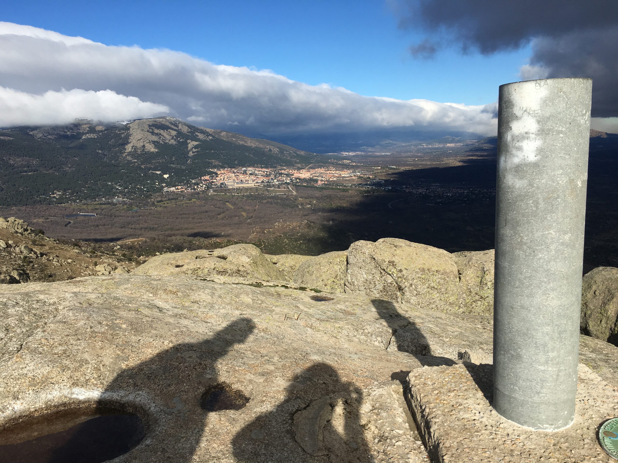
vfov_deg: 48.2
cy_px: 232
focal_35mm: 29
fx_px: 518
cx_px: 309
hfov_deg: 61.7
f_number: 2.2
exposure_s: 1/3077
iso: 25
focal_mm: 4.15
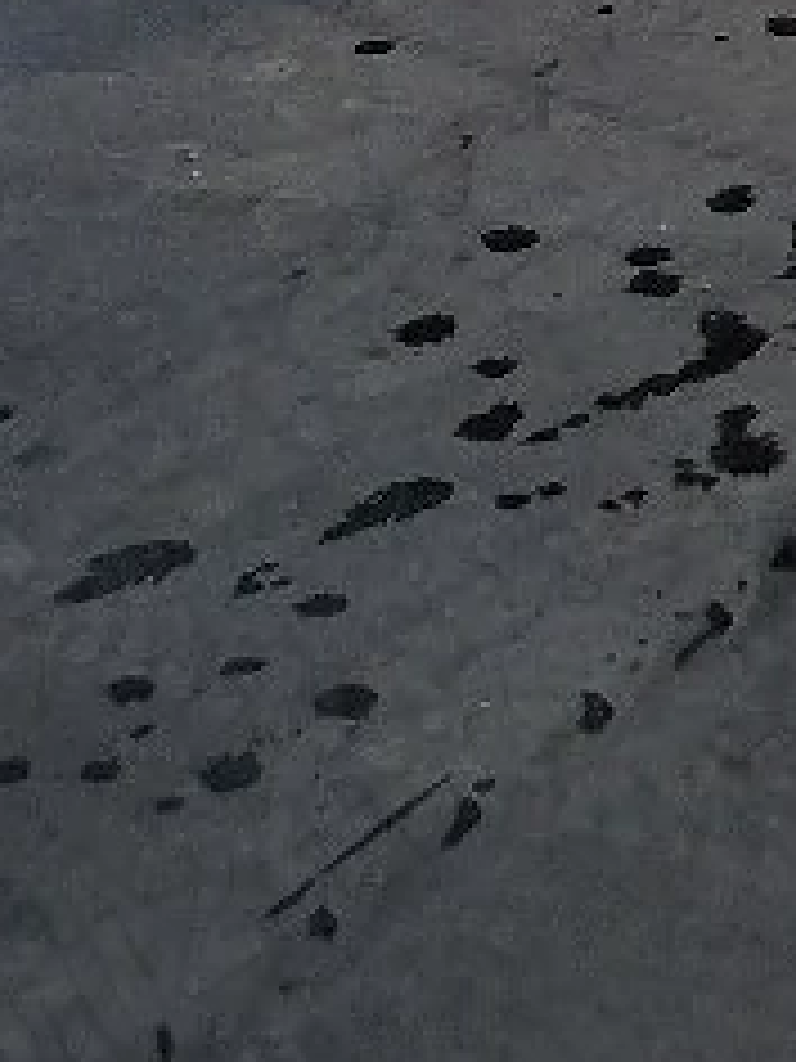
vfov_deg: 12.8
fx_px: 3986
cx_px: 441
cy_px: -1208
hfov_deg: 11.4
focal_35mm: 130
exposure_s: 1/20
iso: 800
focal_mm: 5.54
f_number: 1.8
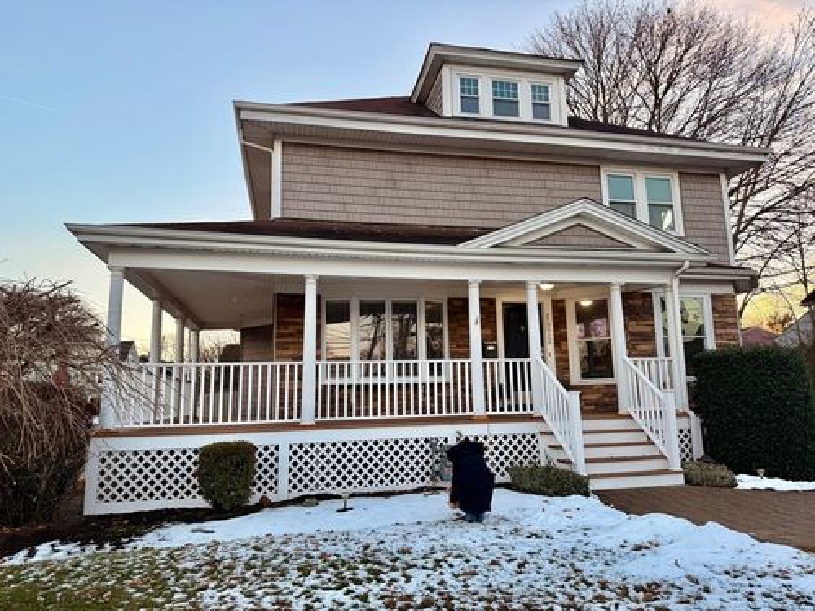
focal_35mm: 24
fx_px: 565
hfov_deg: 71.6
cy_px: 306
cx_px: 408
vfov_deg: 56.8
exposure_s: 1/165
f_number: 1.78
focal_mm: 6.76
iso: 80
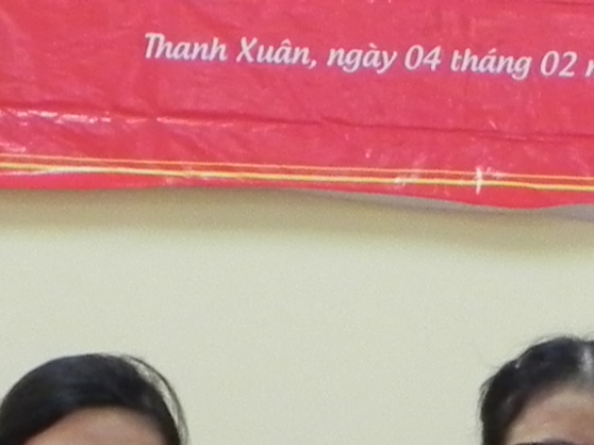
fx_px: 2916
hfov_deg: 11.6
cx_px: 467
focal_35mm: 170
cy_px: 428
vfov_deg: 8.7
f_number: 2.8
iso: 346
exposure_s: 1/30
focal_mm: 4.6
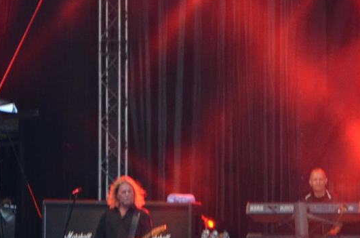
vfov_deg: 3.6
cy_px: 215
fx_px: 3790
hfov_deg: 5.4
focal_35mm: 380
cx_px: 437
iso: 640
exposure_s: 1/60
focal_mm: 70
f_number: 6.3
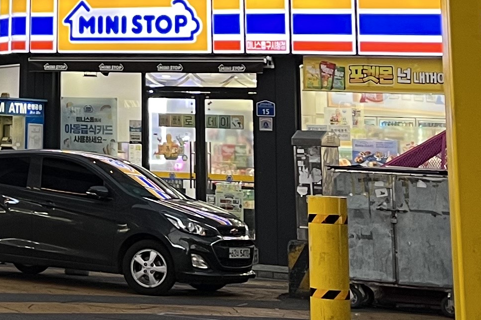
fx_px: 1509
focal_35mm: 113
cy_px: -222
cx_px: -104
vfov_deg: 11.4
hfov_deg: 17.2
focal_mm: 5.1
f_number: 1.6
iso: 100
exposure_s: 1/60
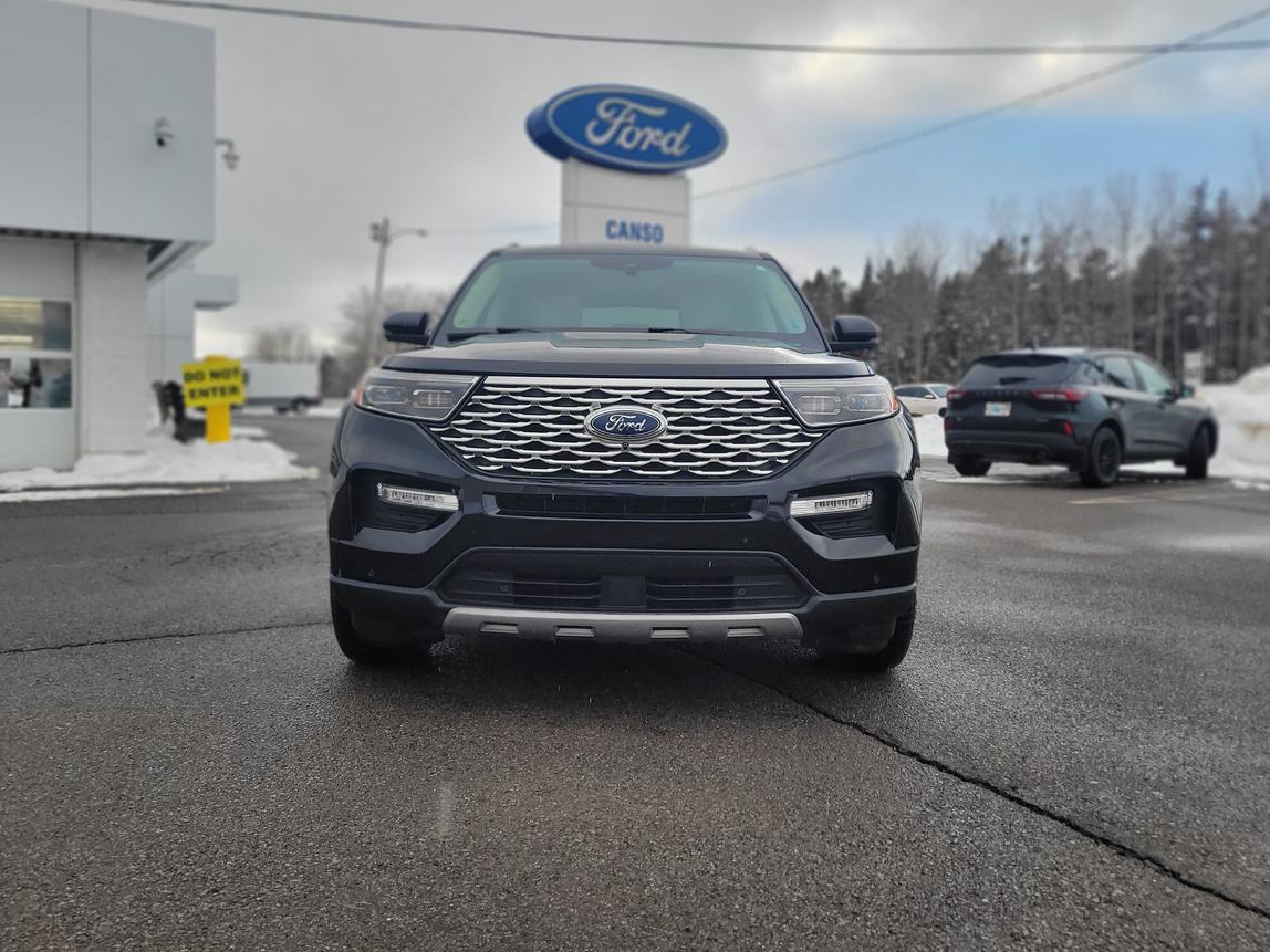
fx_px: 1064
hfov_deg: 61.7
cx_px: 622
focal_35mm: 29
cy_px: 427
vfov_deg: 48.2
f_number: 1.8
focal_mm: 5.4
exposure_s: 1/214
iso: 40
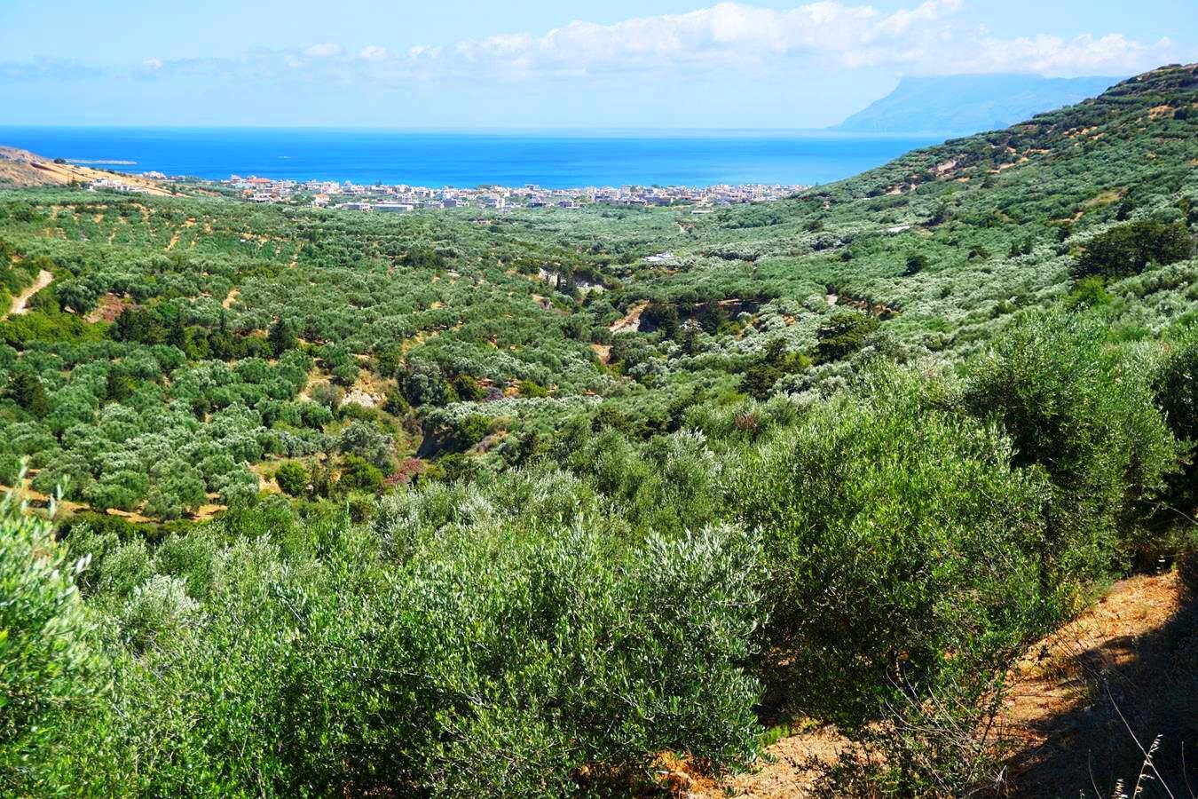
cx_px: 599
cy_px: 400
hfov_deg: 38.9
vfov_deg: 26.5
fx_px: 1697
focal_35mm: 51
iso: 100
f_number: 6.3
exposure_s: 1/400
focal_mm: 34
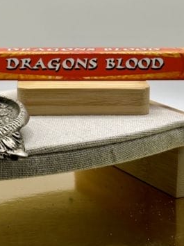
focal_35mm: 98
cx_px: 64
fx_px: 695
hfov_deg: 15.0
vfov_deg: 19.9
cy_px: 62
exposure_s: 1/326
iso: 32
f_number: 1.6
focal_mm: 5.96
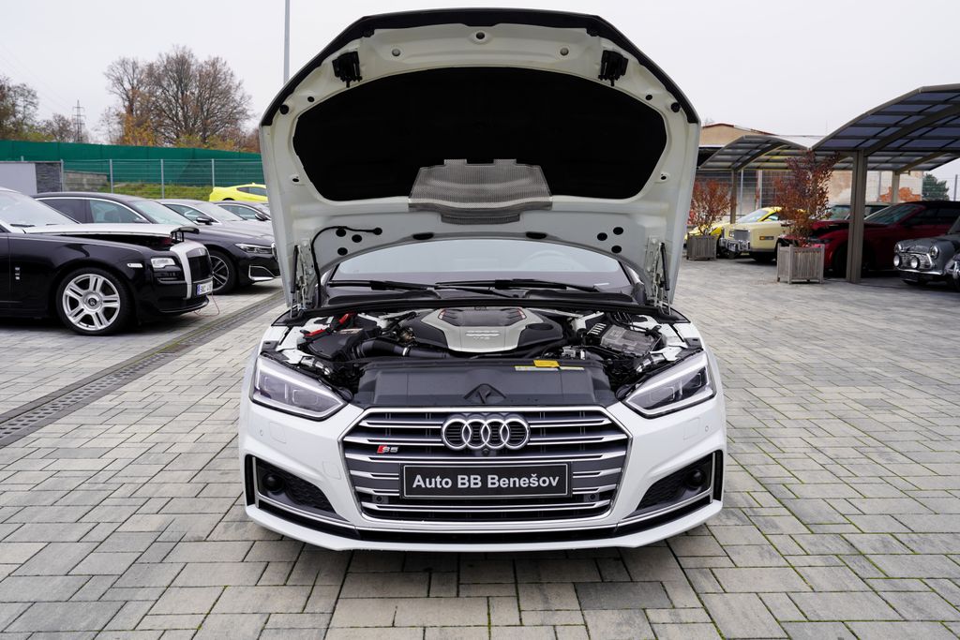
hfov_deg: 60.3
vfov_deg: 42.3
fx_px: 827
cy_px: 320
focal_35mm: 31
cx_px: 480
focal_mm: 31
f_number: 5.6
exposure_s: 1/80
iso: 100
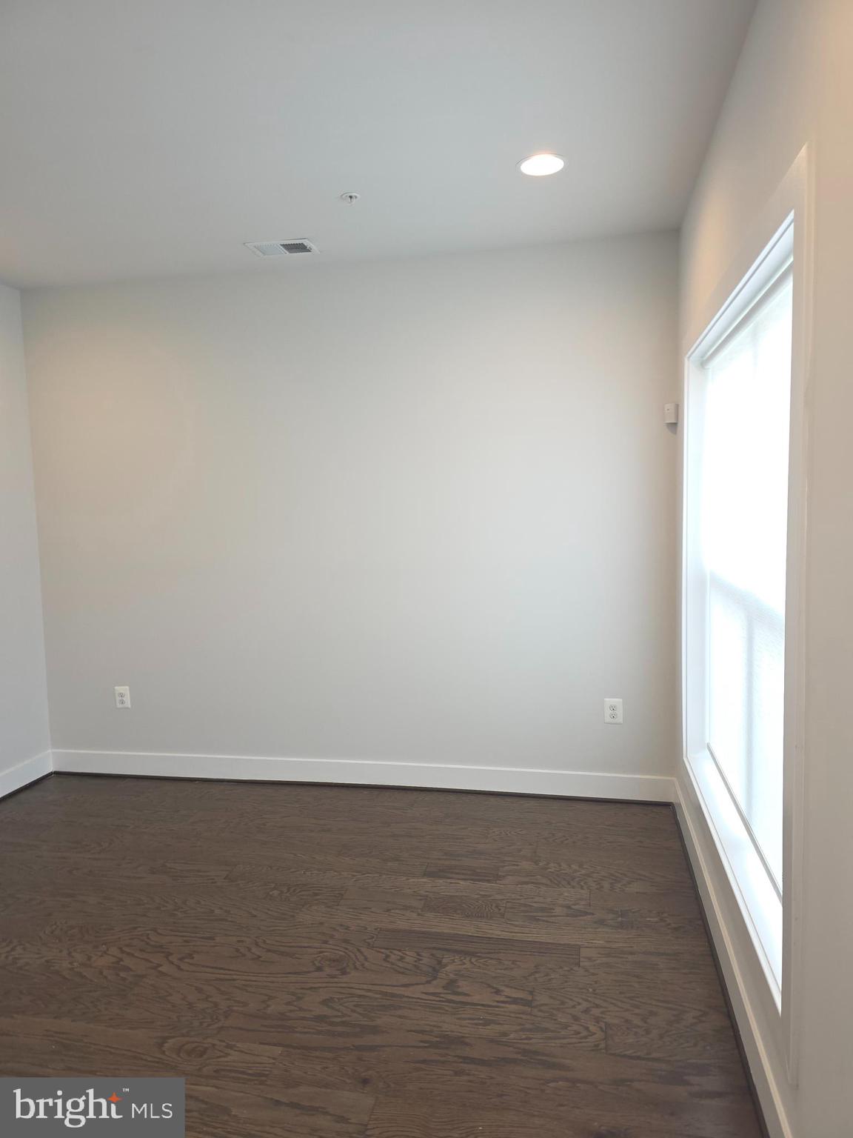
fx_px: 756
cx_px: 426
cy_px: 569
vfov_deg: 73.9
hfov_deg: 58.9
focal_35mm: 23
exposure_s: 1/60
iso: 80
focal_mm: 6.3
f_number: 1.7
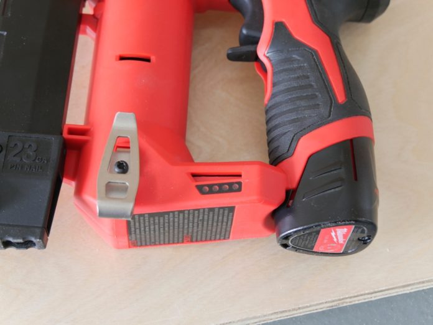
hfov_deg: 28.6
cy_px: 162
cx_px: 216
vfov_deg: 21.6
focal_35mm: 68
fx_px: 851
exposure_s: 1/80
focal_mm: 34
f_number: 4.5
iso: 800
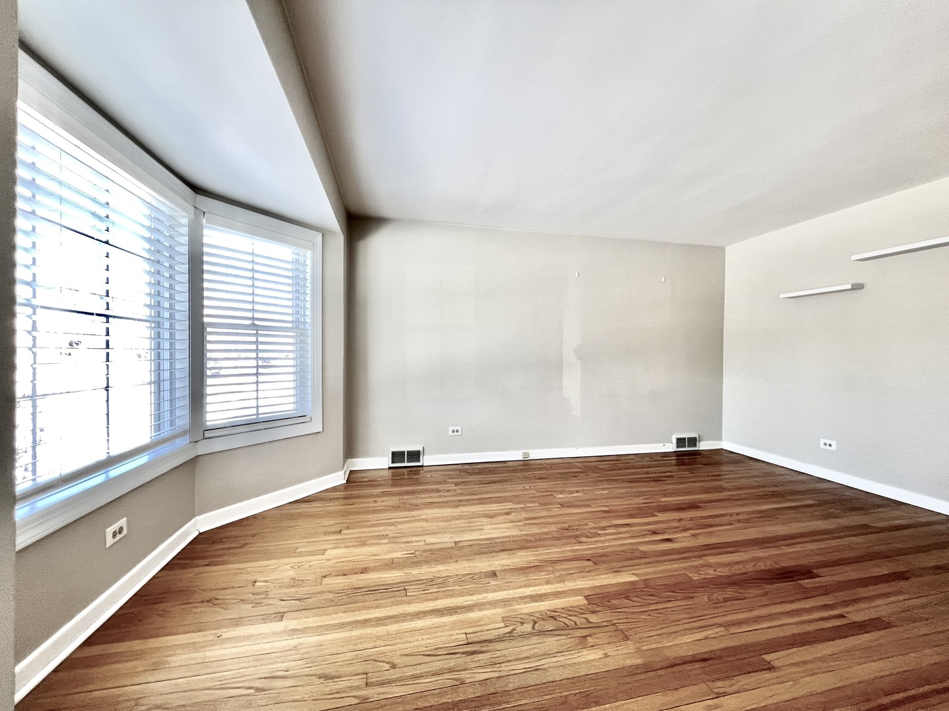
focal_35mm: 13
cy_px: 356
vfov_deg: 89.9
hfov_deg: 106.2
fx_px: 356
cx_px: 474
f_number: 1.8
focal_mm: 1.57
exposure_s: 1/99
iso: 160
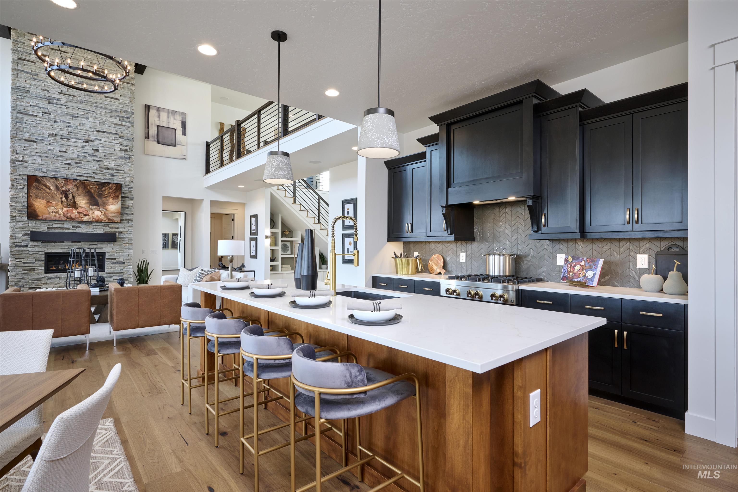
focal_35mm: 18
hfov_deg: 90.0
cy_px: 246
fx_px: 369
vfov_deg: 67.4
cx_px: 369
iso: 400
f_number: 11
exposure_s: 1/10
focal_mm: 18
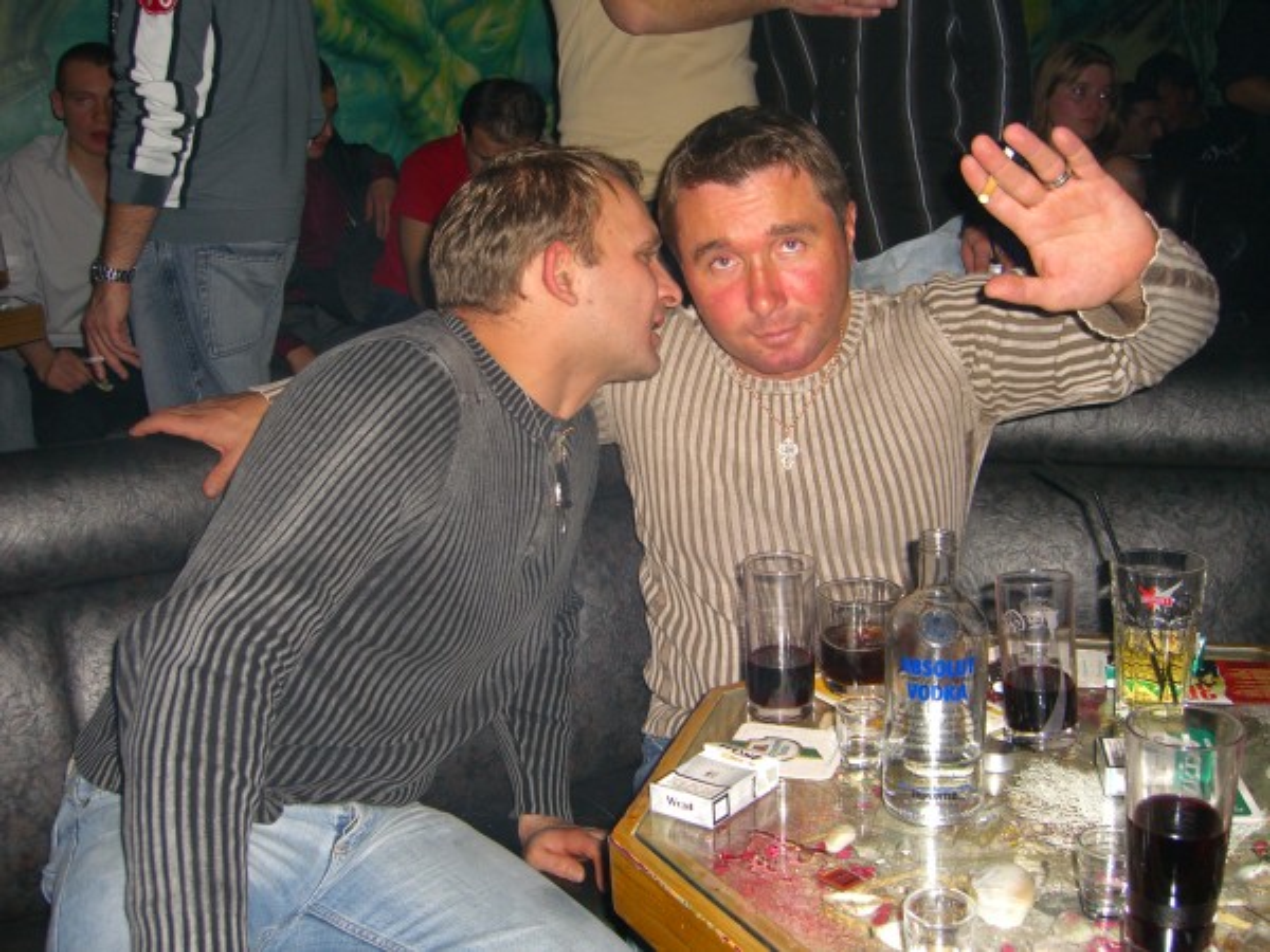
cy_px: 476
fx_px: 1394
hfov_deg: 49.0
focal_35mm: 38
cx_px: 635
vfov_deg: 37.7
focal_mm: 7.9
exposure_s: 1/60
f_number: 2.8
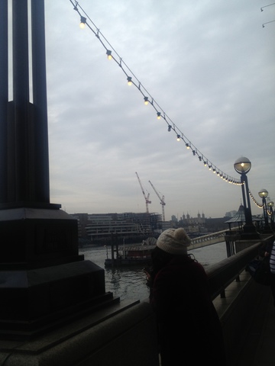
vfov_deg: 52.6
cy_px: 183
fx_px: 371
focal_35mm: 35
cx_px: 138
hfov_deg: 40.7
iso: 50
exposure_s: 1/811
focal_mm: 4.28
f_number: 2.4
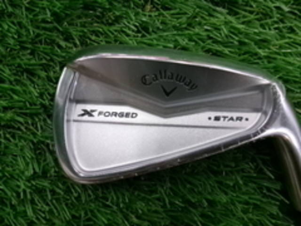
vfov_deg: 49.7
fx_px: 243
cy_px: 113
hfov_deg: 63.4
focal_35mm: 28
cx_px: 150
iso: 800
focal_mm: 5.1
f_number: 3.9
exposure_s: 1/85
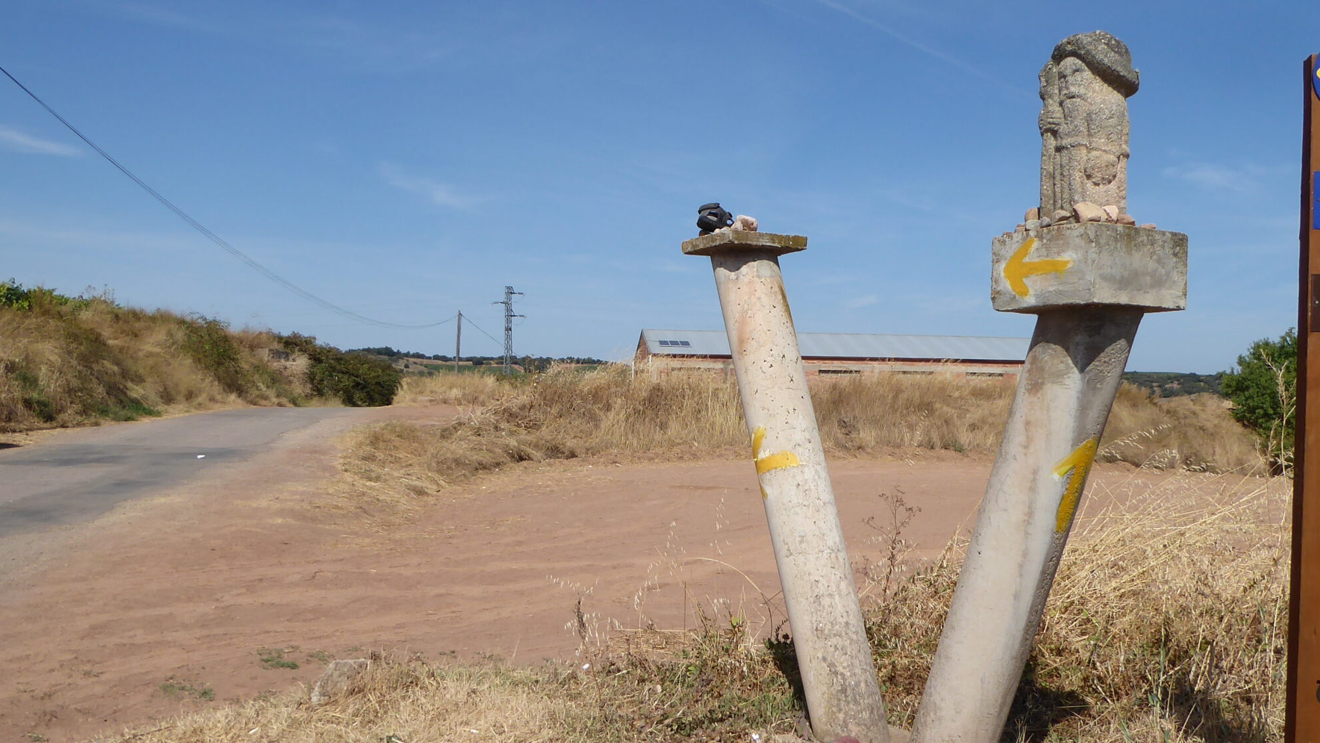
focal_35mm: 35
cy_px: 435
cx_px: 701
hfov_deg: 56.6
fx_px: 1225
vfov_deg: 33.7
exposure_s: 1/1600
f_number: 3.3
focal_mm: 4.3
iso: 80
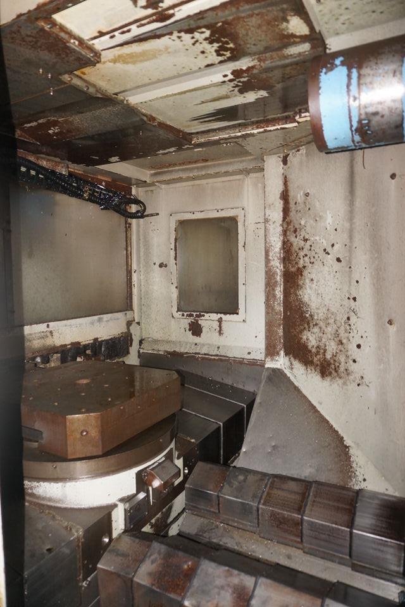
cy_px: 304
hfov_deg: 53.1
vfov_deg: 73.7
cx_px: 202
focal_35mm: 24
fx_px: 405
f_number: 3.5
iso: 800
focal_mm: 16
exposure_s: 1/60
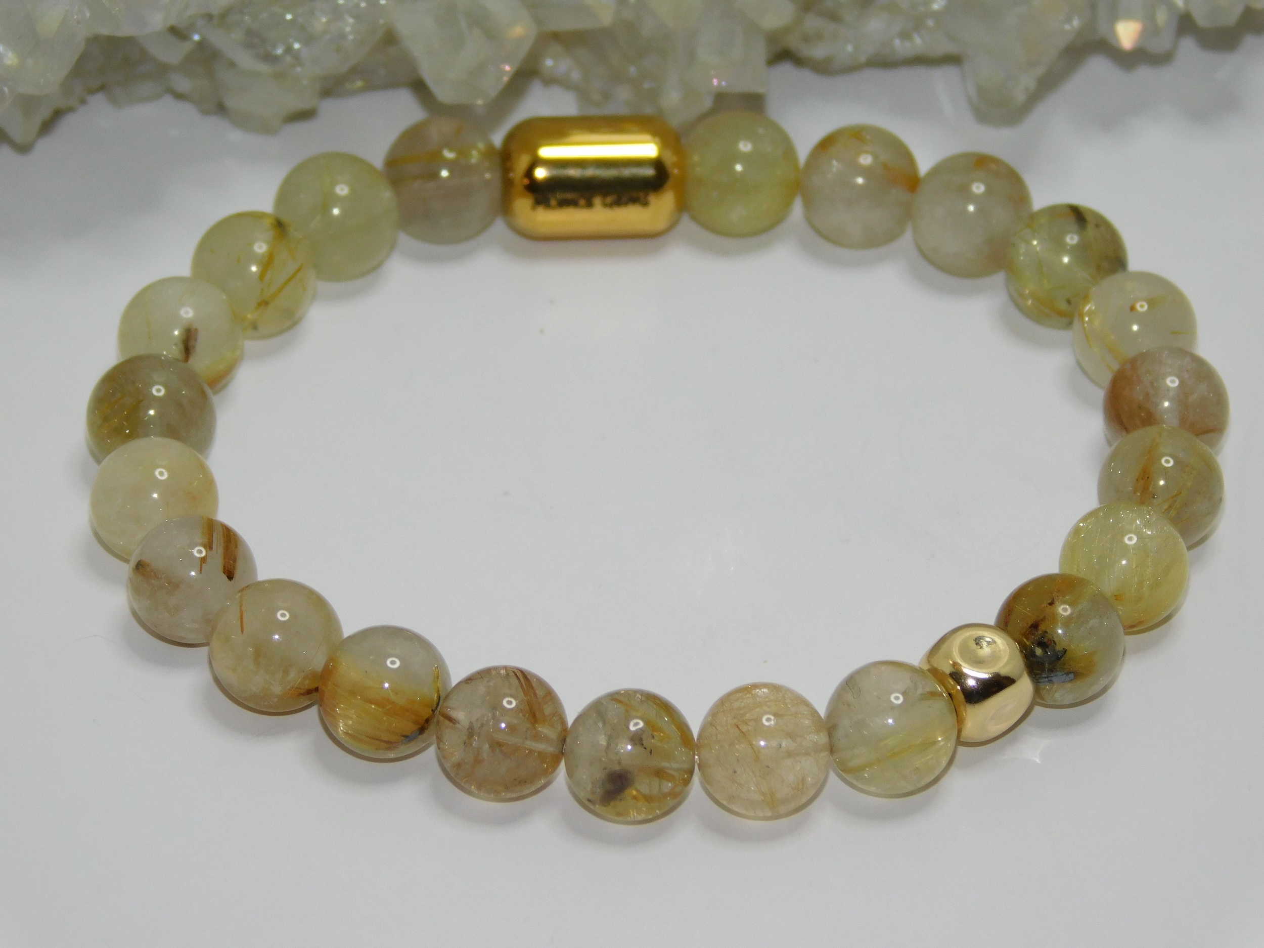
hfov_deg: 8.5
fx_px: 8471
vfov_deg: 6.4
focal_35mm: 232
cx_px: 632
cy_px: 474
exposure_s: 1/60
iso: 200
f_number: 5.6
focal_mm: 41.3
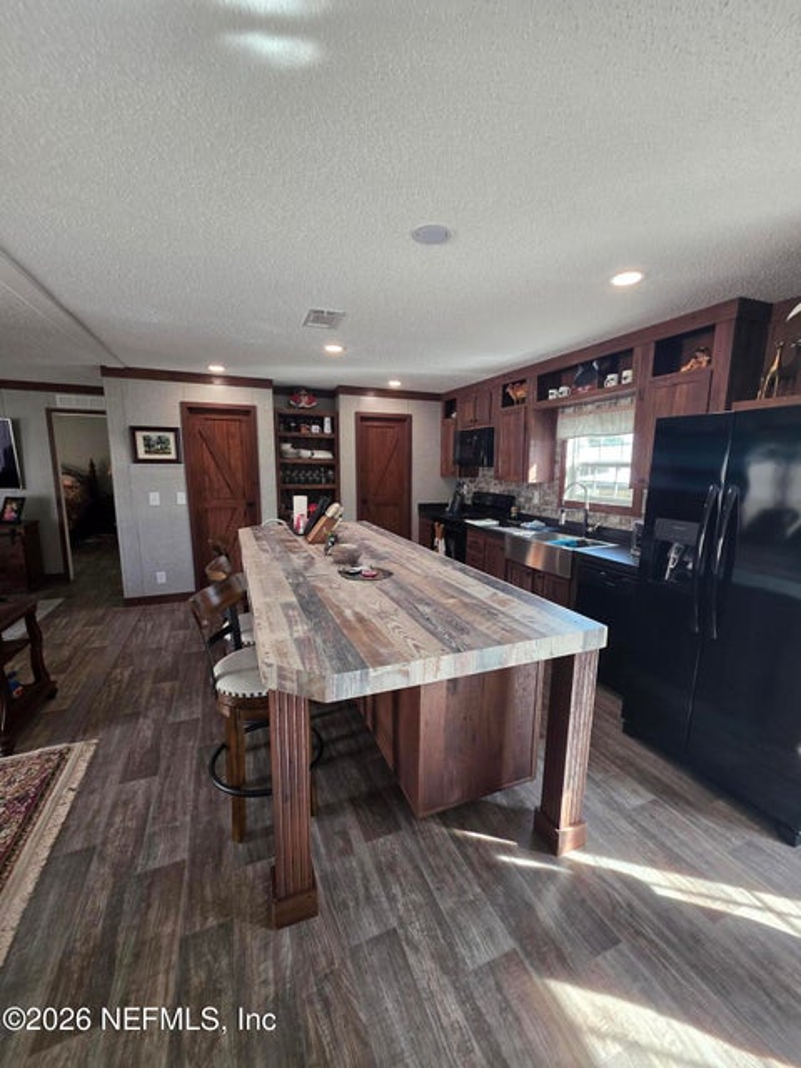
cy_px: 534
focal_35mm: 13
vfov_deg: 106.2
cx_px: 400
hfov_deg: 89.9
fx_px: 401
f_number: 1.9
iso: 125
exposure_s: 1/120
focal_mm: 2.2
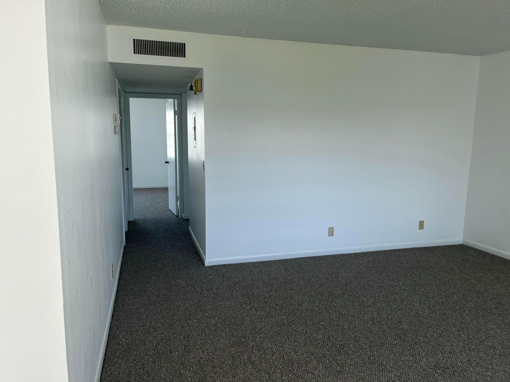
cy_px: 191
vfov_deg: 53.1
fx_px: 383
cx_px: 255
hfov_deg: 67.3
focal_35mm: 26
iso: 32
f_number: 1.6
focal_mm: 5.1
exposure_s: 1/124
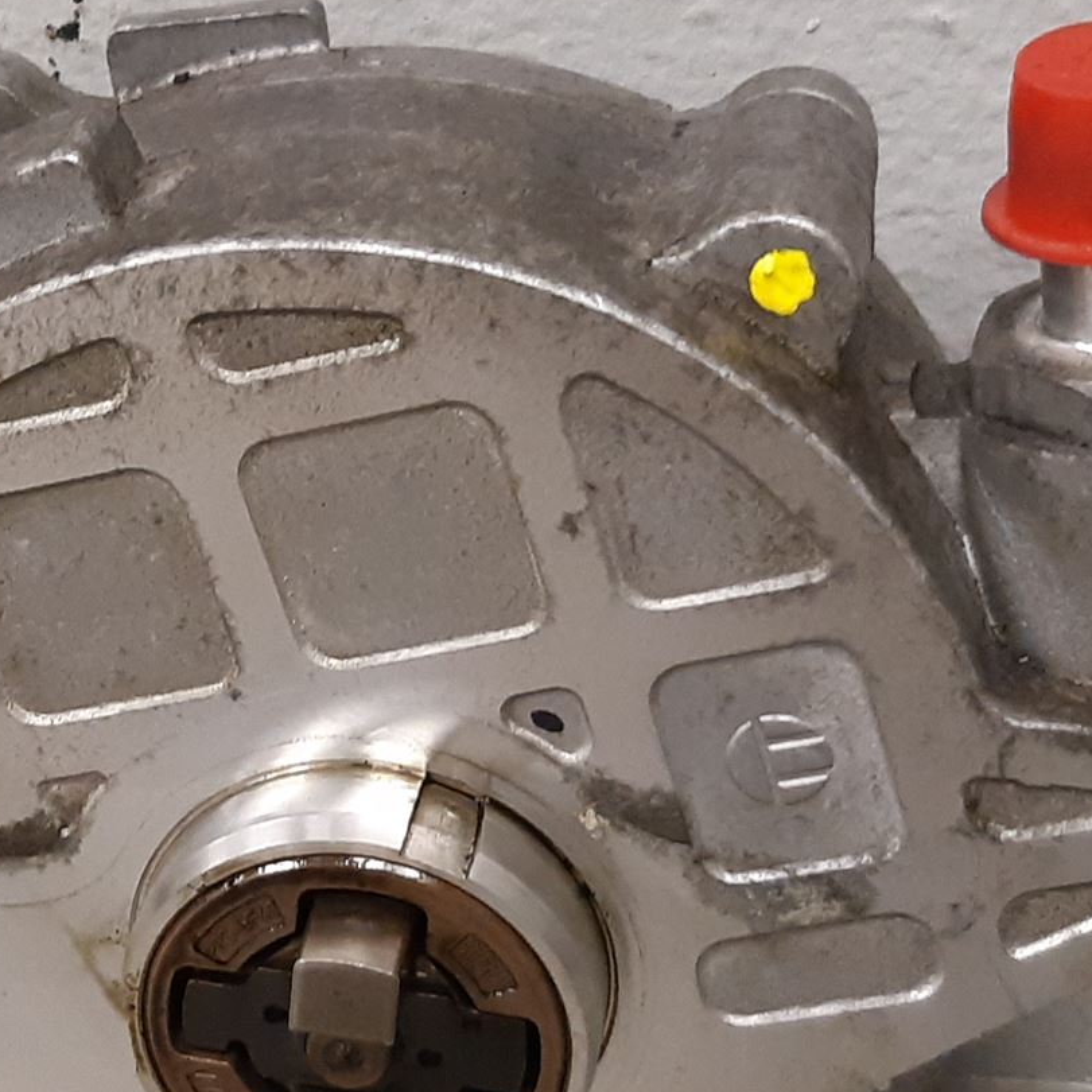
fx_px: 2070
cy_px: 780
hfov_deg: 29.3
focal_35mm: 58
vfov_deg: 29.2
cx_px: 327
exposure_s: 1/50
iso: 250
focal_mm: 3.93
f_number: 1.7
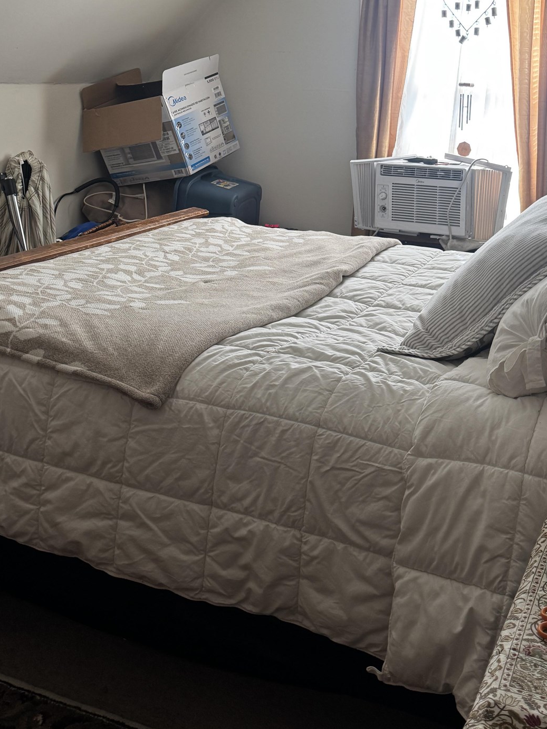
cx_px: 370
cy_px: 194
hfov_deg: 35.6
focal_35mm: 40
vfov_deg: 45.4
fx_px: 843
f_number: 1.78
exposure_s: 1/120
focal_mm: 6.76
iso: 160
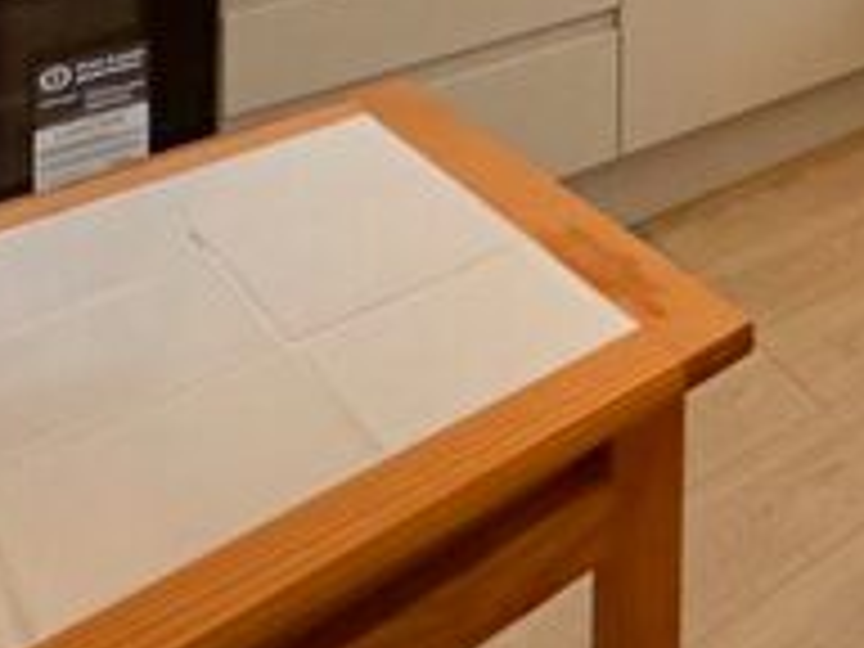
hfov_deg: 29.2
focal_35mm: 51
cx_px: 1166
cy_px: -493
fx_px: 1273
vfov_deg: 20.7
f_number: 2.2
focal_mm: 2.22
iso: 200
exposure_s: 1/105
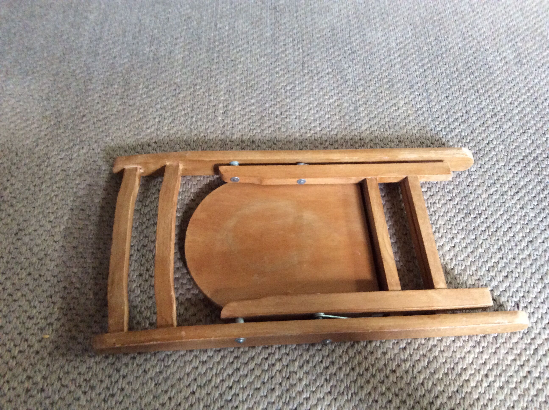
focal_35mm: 32
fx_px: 507
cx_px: 274
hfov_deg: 56.9
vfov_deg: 44.1
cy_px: 205
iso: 250
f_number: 2.4
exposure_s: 1/20
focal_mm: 3.3
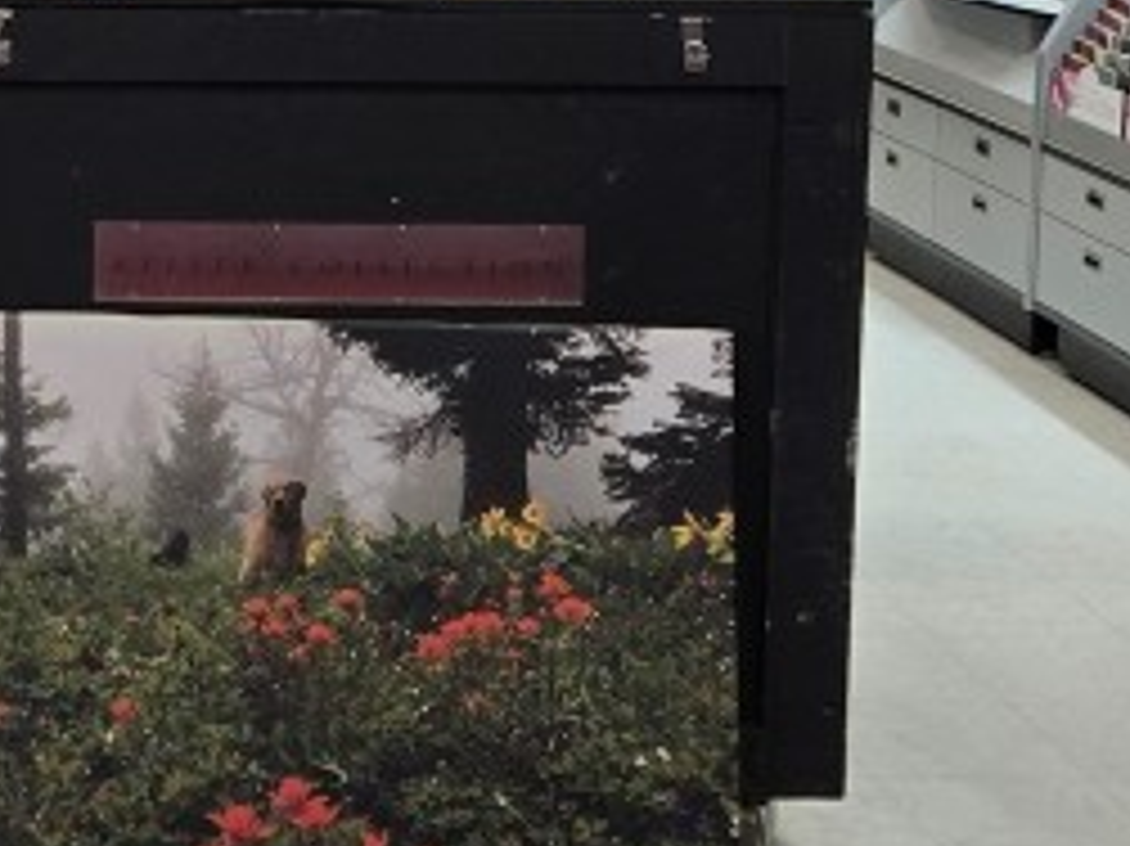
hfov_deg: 19.7
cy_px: -63
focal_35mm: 94
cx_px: -221
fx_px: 3067
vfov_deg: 15.3
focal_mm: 5.4
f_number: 1.8
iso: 50
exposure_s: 1/120
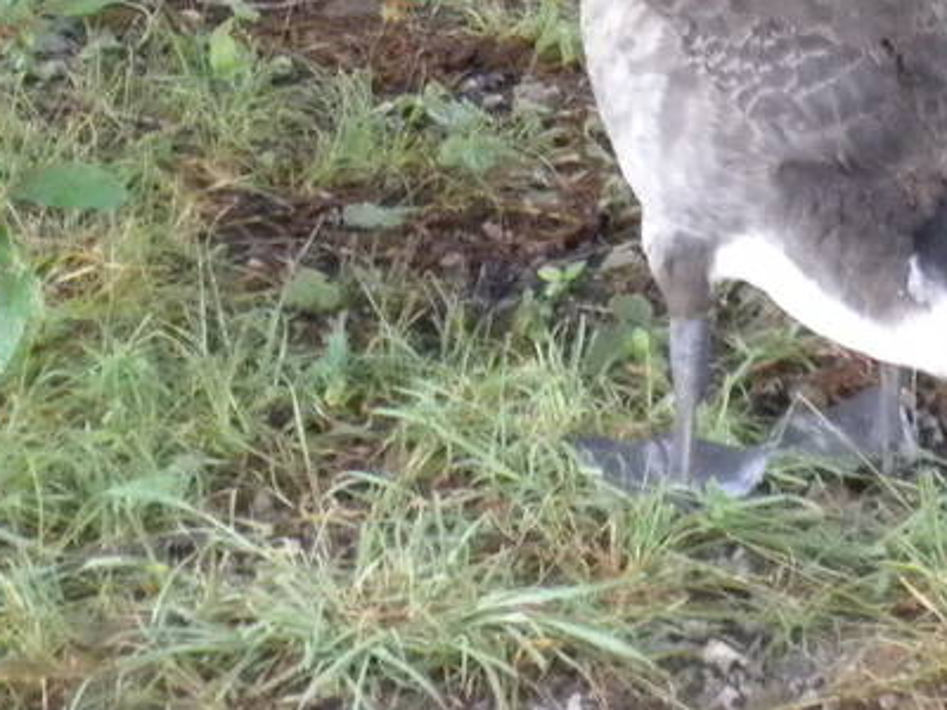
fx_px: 4049
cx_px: 727
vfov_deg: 9.7
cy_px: -419
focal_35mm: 148
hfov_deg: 13.3
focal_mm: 6.6
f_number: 3.5
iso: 400
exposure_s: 1/204
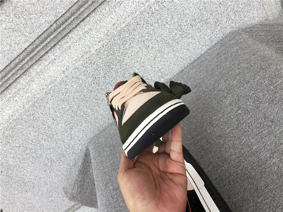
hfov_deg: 58.4
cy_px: 106
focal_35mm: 31
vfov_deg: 45.4
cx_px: 142
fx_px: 253
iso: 32
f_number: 2.4
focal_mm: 3.3
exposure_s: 1/100
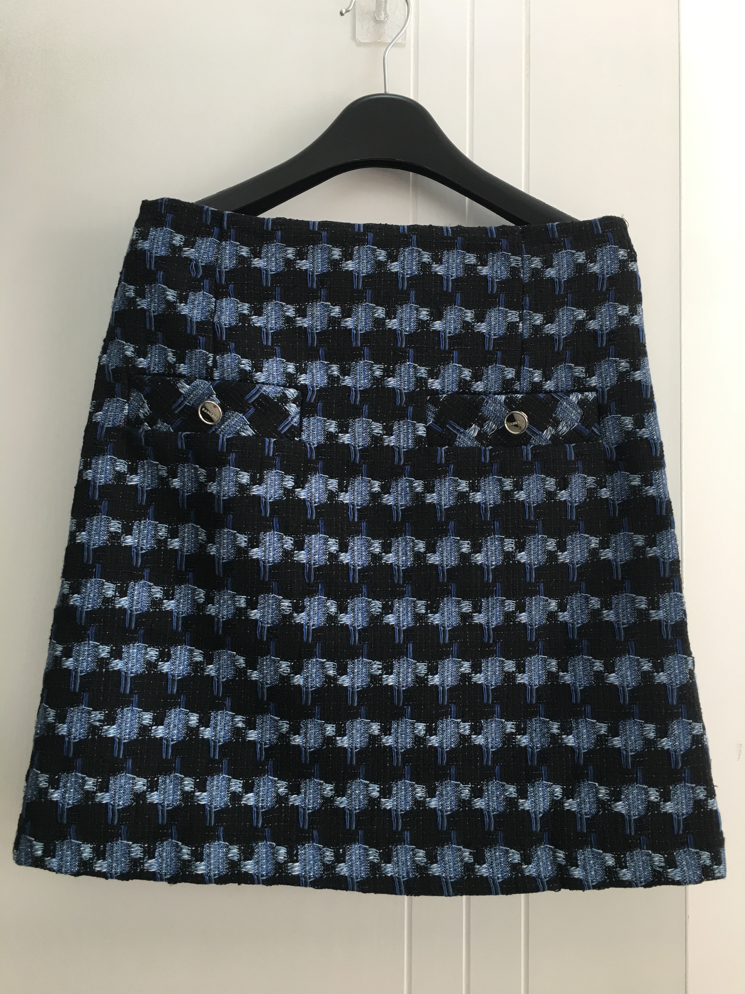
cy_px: 497
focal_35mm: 29
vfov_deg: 61.7
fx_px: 832
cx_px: 372
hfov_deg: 48.2
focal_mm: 4.15
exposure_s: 1/33
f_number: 2.2
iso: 32
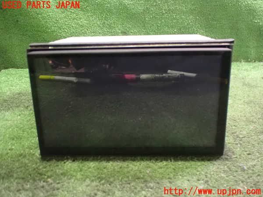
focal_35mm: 36
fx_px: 274
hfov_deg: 51.4
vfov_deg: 39.7
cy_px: 98
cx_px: 132
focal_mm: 6.37
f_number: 2.5
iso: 1600
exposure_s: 1/15
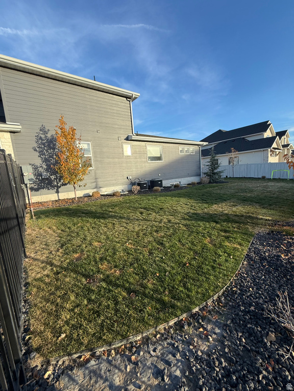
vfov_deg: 102.1
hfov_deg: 85.7
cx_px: 147
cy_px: 196
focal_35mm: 14
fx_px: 159
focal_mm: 2.22
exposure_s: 1/535
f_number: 2.2
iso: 50
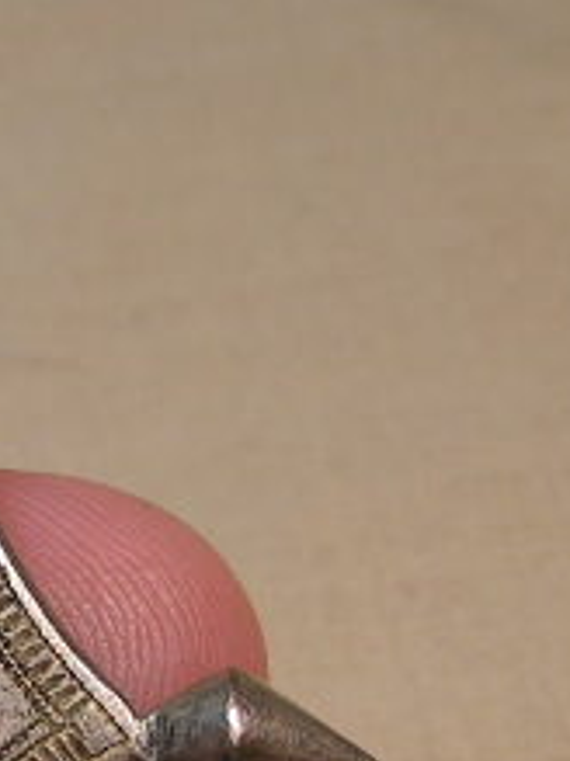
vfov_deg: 17.6
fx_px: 2439
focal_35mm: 111
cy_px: 608
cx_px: -59
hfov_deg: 13.1
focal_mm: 5.8
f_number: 3.5
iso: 50
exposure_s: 1/60
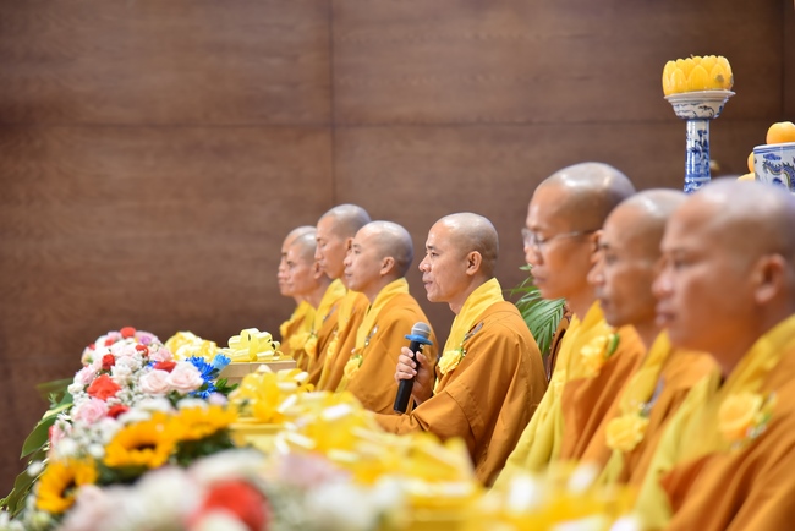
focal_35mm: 120
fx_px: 2651
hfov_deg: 17.1
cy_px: 266
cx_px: 398
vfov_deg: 11.4
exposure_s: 1/100
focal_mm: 120
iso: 1250
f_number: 4
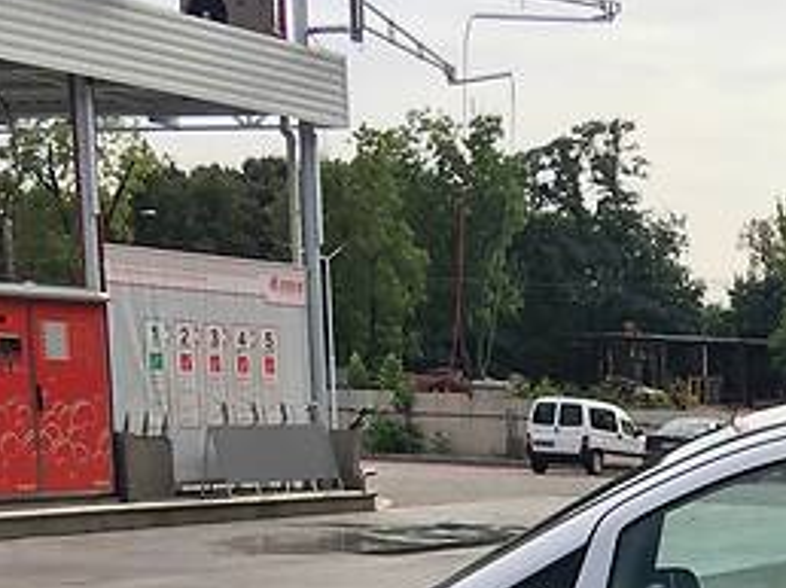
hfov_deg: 20.1
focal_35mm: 90
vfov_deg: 15.4
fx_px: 2042
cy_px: 832
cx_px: 1011
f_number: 2.2
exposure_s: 1/630
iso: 25
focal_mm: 4.2
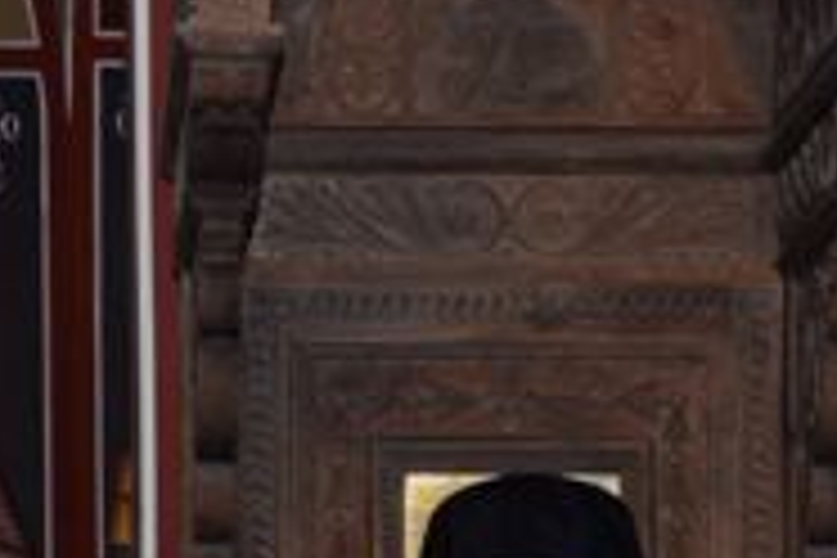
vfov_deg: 5.6
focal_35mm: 238
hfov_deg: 8.6
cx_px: 490
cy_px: 1190
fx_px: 5533
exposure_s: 1/80
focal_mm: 46
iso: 1600
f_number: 7.1
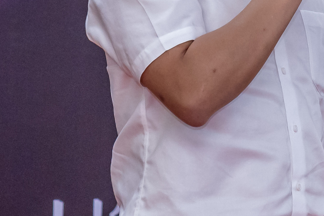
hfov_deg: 5.9
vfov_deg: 3.9
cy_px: -24
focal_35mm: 351
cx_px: 265
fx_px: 3158
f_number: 4
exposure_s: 1/125
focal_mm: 80
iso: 5000
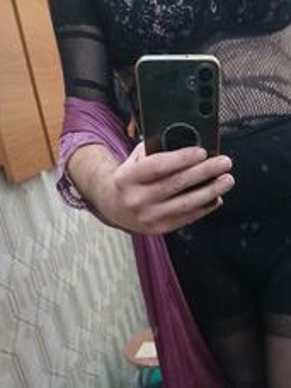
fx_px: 460
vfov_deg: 43.8
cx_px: 211
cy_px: 305
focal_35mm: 41
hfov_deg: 34.5
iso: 1250
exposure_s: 1/16.7
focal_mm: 3.98
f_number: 1.8
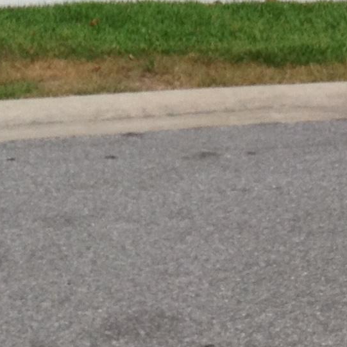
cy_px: -216
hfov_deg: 11.8
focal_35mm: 148
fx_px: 1678
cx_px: 261
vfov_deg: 11.2
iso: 50
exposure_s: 1/4329
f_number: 2.4
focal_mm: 4.28
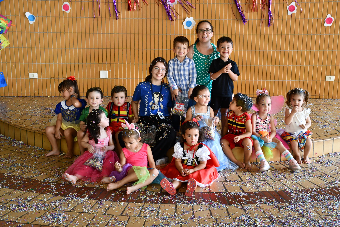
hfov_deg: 38.9
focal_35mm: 51
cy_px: 114
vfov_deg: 26.5
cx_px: 170
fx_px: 482
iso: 900
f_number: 4.2
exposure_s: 1/125
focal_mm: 34
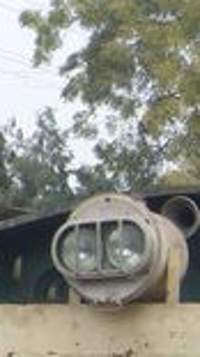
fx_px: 2663
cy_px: 481
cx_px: 646
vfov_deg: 7.6
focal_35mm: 282
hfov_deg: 4.1
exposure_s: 1/320
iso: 100
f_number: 4
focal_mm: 9
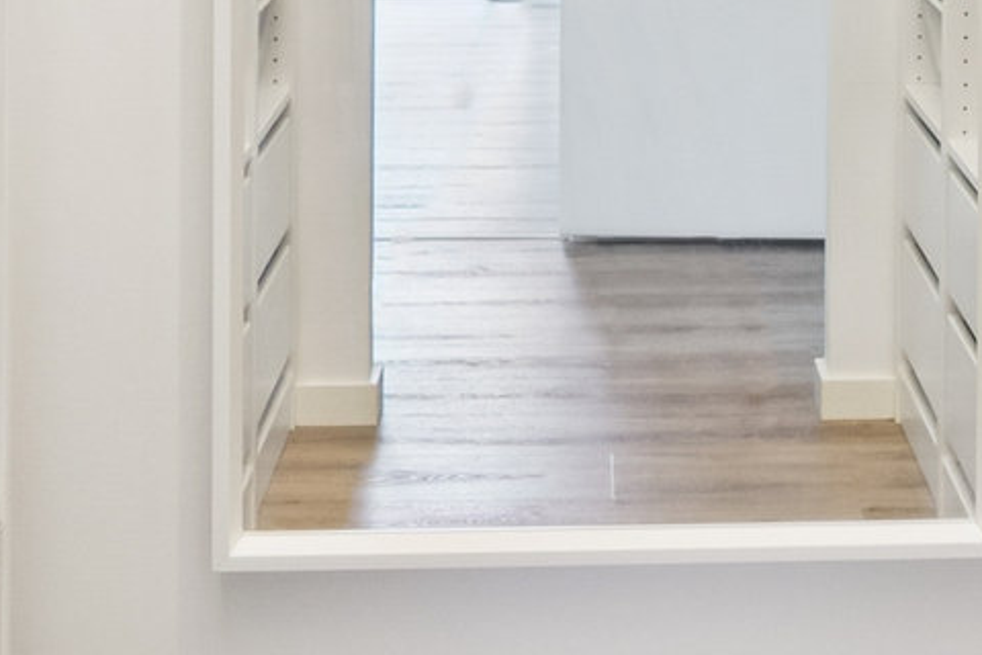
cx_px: 818
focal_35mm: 100
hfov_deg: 20.1
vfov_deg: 13.1
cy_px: -262
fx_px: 2728
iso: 640
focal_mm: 16
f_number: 9
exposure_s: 1/5
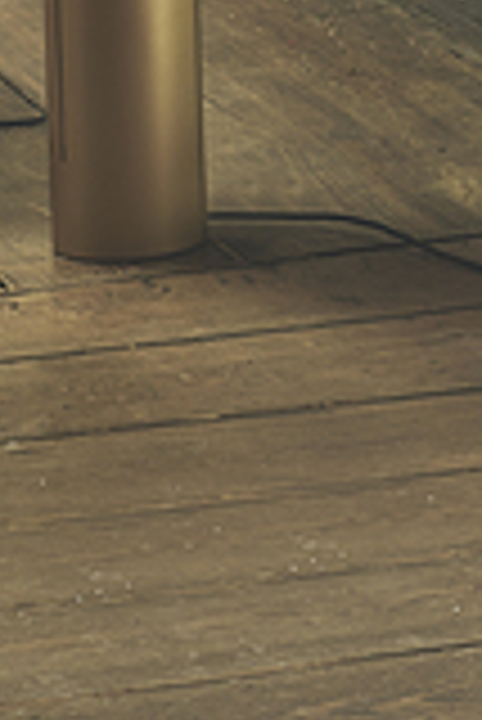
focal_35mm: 271
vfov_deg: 7.2
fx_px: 5430
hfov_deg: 5.0
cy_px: -884
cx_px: 896
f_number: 8
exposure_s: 1/250
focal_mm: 50
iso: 100
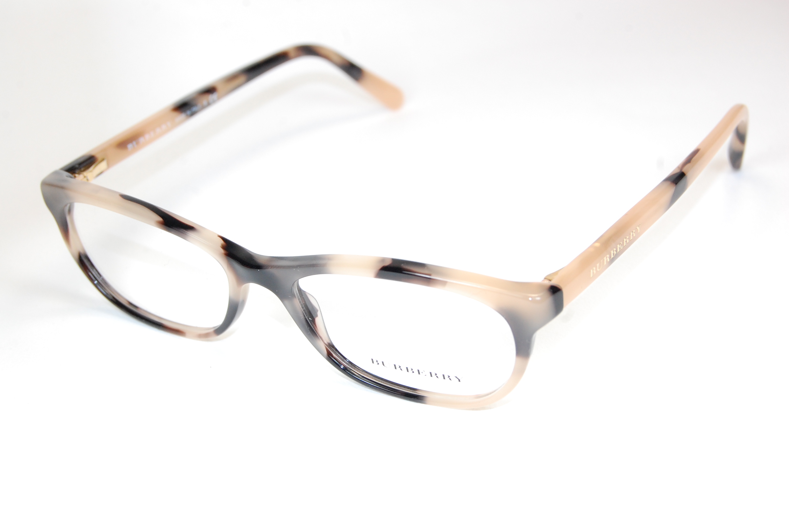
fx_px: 1641
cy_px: 262
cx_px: 394
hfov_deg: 27.0
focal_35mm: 75
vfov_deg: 18.1
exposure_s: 1/250
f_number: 10
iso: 800
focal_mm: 50
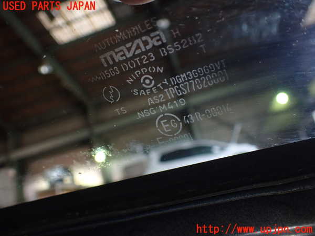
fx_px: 273
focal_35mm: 30
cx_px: 158
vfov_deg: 46.8
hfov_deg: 60.0
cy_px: 118
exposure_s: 1/125
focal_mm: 5.4
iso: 320
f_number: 2.3
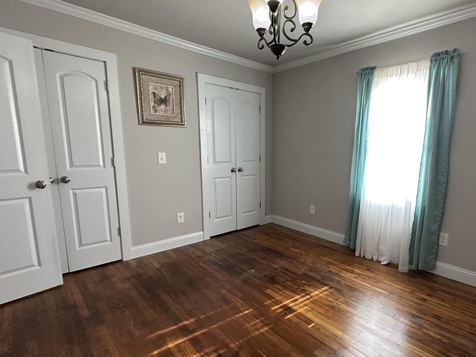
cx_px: 282
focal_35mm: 19
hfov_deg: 83.8
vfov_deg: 68.6
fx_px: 261
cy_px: 193
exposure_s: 1/120
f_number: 2.2
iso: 320
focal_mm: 2.22
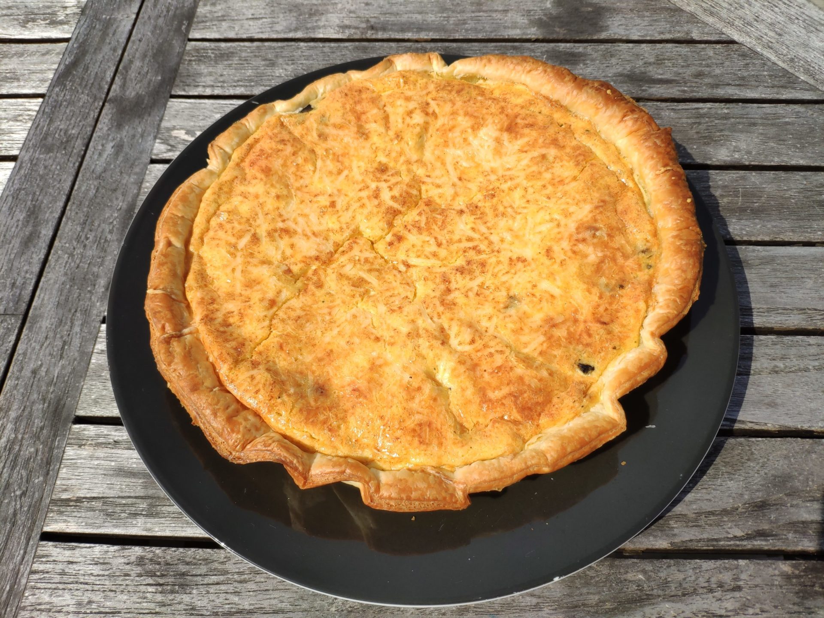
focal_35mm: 21
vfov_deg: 63.4
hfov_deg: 79.0
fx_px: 500
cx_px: 412
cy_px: 309
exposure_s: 1/2959
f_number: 1.8
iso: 100
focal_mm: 4.22
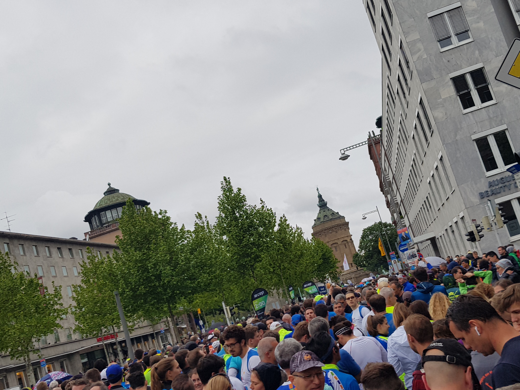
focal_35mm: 26
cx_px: 260
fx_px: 391
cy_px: 195
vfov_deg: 53.1
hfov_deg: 67.3
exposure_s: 1/224
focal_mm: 4.2
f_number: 1.7
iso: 40
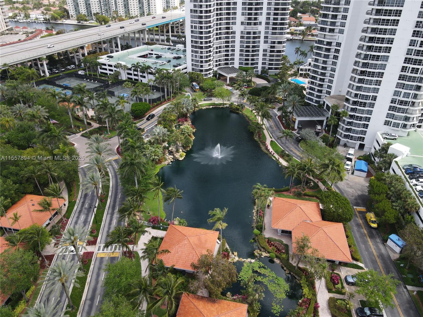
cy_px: 158
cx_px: 212
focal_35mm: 24
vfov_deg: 56.8
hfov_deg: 71.6
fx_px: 293
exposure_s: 1/320
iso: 100
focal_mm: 4.5
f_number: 2.8
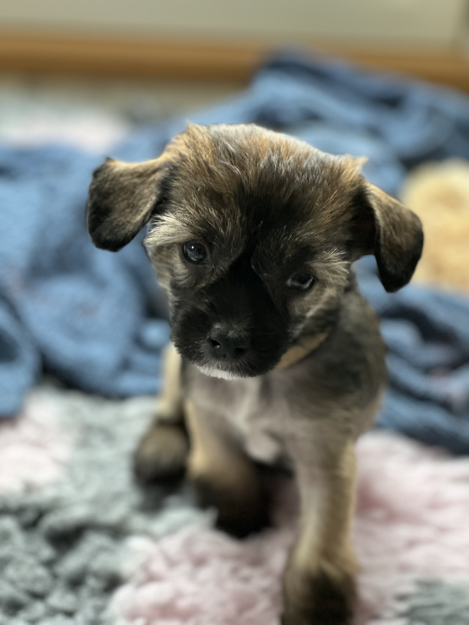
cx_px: 234
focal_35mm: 77
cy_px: 312
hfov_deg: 19.1
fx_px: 1391
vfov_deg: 25.3
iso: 250
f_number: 2.8
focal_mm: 9
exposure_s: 1/103
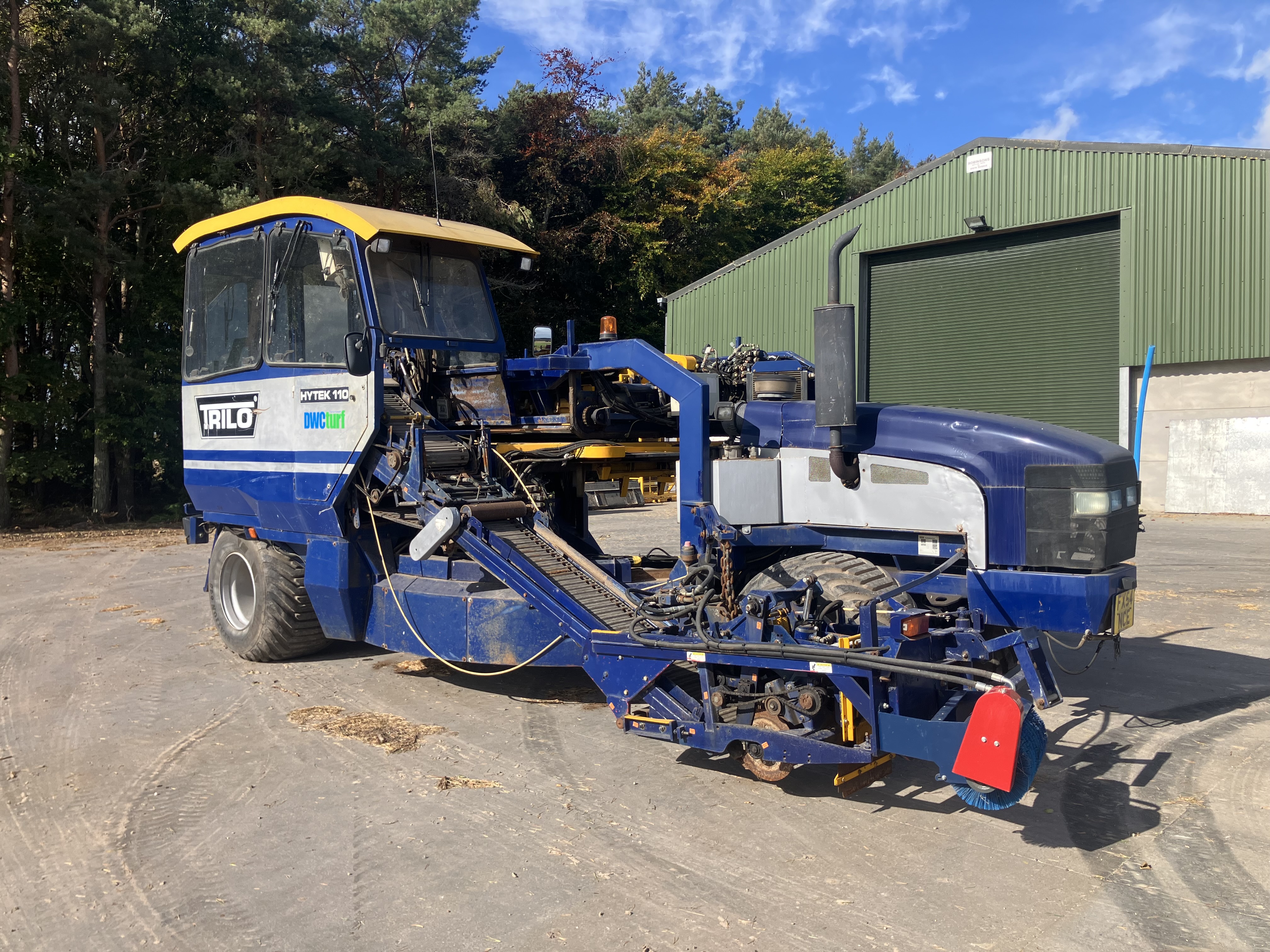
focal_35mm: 28
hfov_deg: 63.4
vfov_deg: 49.7
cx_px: 635
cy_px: 476
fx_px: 1027
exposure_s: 1/1333
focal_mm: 3.99
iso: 32
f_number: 1.8
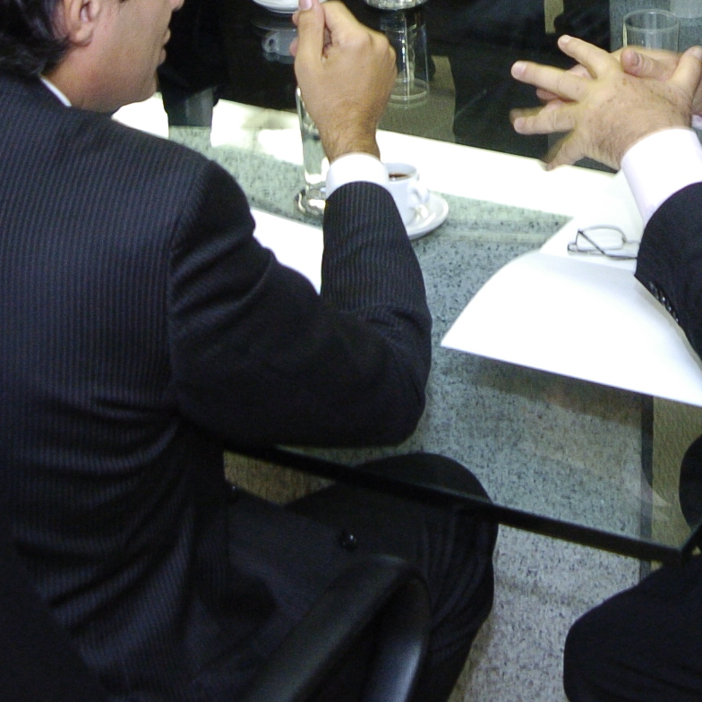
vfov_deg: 17.8
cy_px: 33
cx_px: 535
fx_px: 2203
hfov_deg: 18.0
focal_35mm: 96
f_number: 5
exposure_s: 1/40
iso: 500
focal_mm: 24
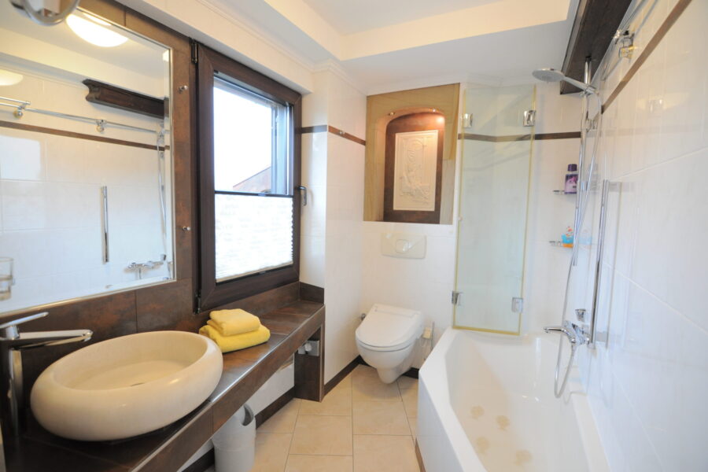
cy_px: 236
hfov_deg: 95.0
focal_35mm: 16
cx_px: 354
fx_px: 324
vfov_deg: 72.1
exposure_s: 1/40
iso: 800
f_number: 3.2
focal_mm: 11
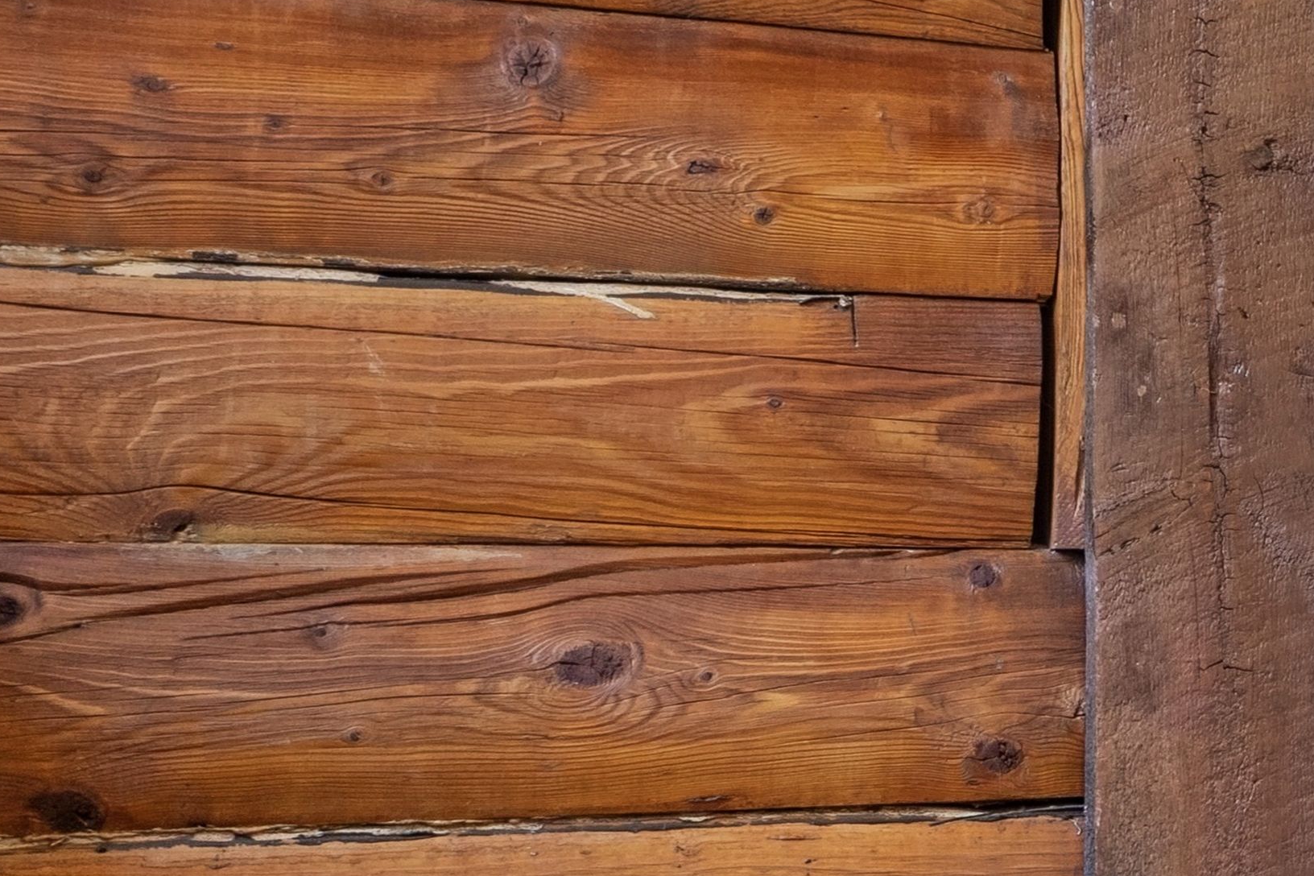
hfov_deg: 16.3
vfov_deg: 15.2
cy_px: 569
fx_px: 3285
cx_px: 2747
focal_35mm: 90
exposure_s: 1/10
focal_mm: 17
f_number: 11
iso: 400
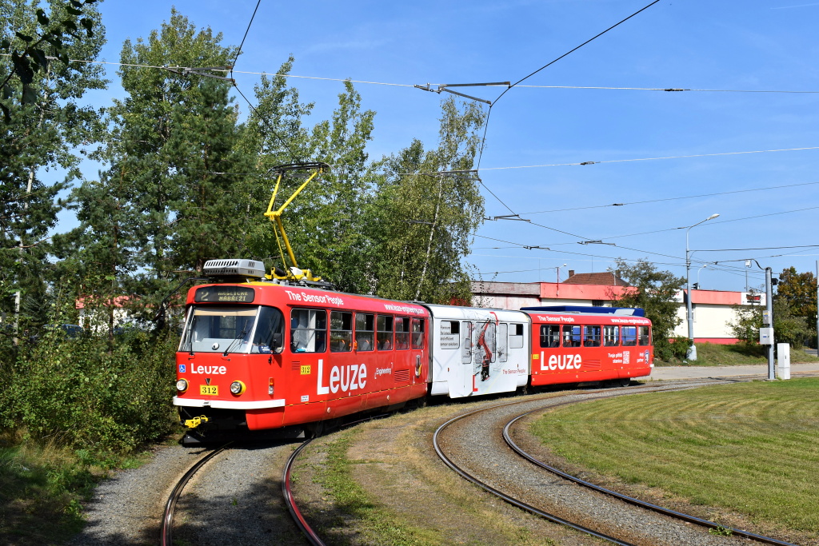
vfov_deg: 38.4
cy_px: 273
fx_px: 785
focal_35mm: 34
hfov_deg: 55.1
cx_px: 410
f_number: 10
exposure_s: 1/400
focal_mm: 23
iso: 200
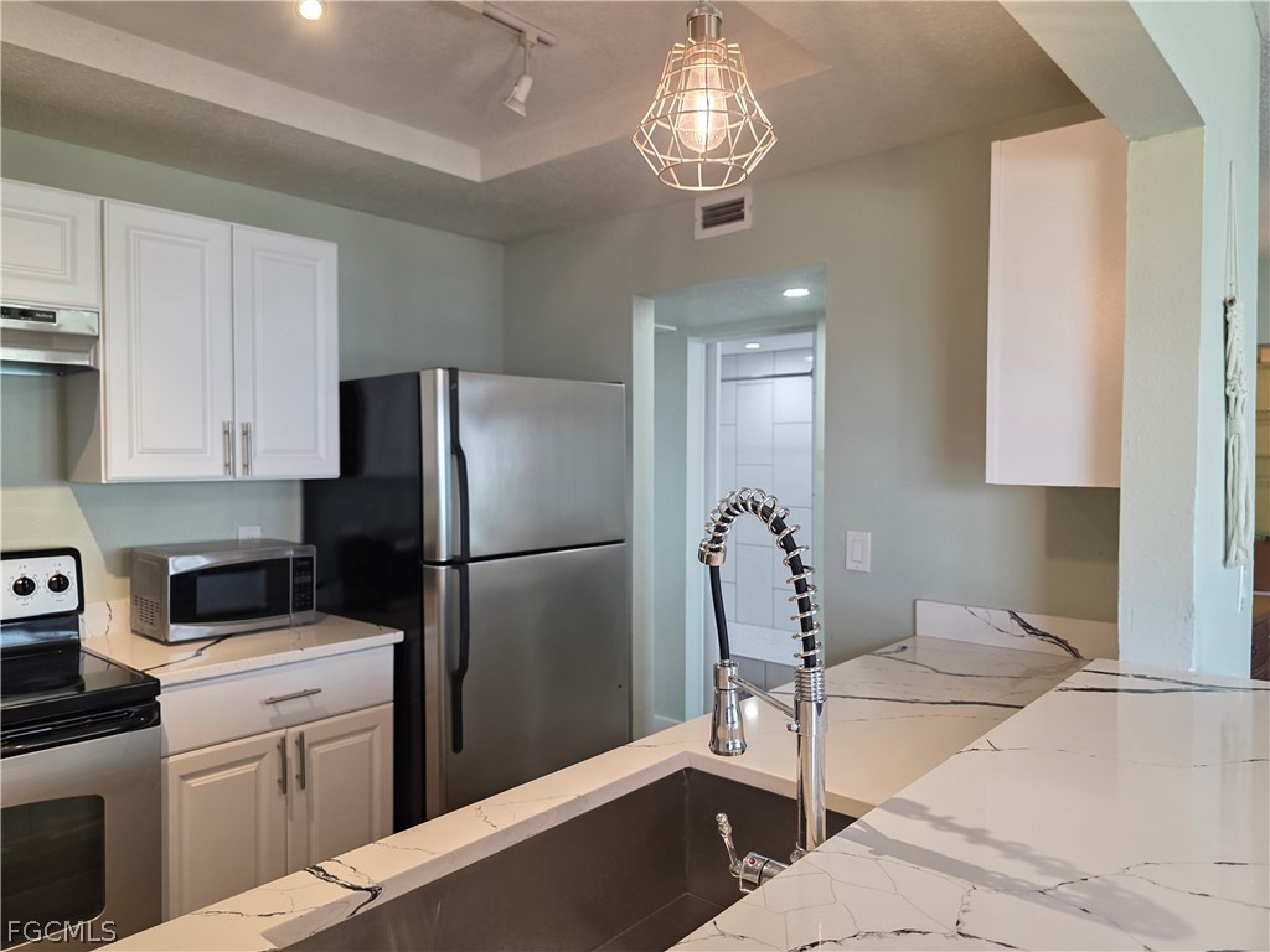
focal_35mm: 23
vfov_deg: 58.9
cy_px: 476
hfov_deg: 73.9
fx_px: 844
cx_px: 635
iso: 160
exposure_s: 1/120
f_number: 1.7
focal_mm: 6.3
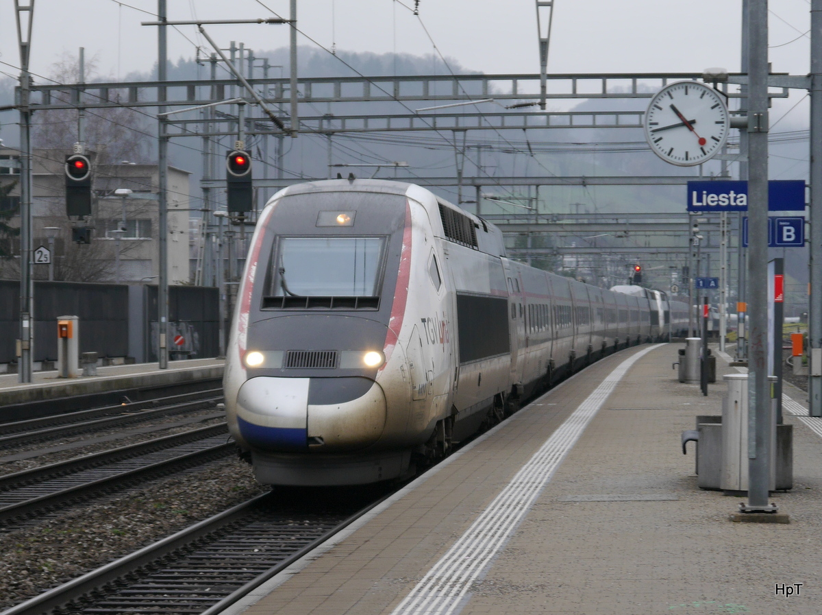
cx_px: 411
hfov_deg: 23.3
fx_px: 1992
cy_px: 308
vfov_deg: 17.5
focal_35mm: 84
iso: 160
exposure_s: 1/80
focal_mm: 42
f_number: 5.6
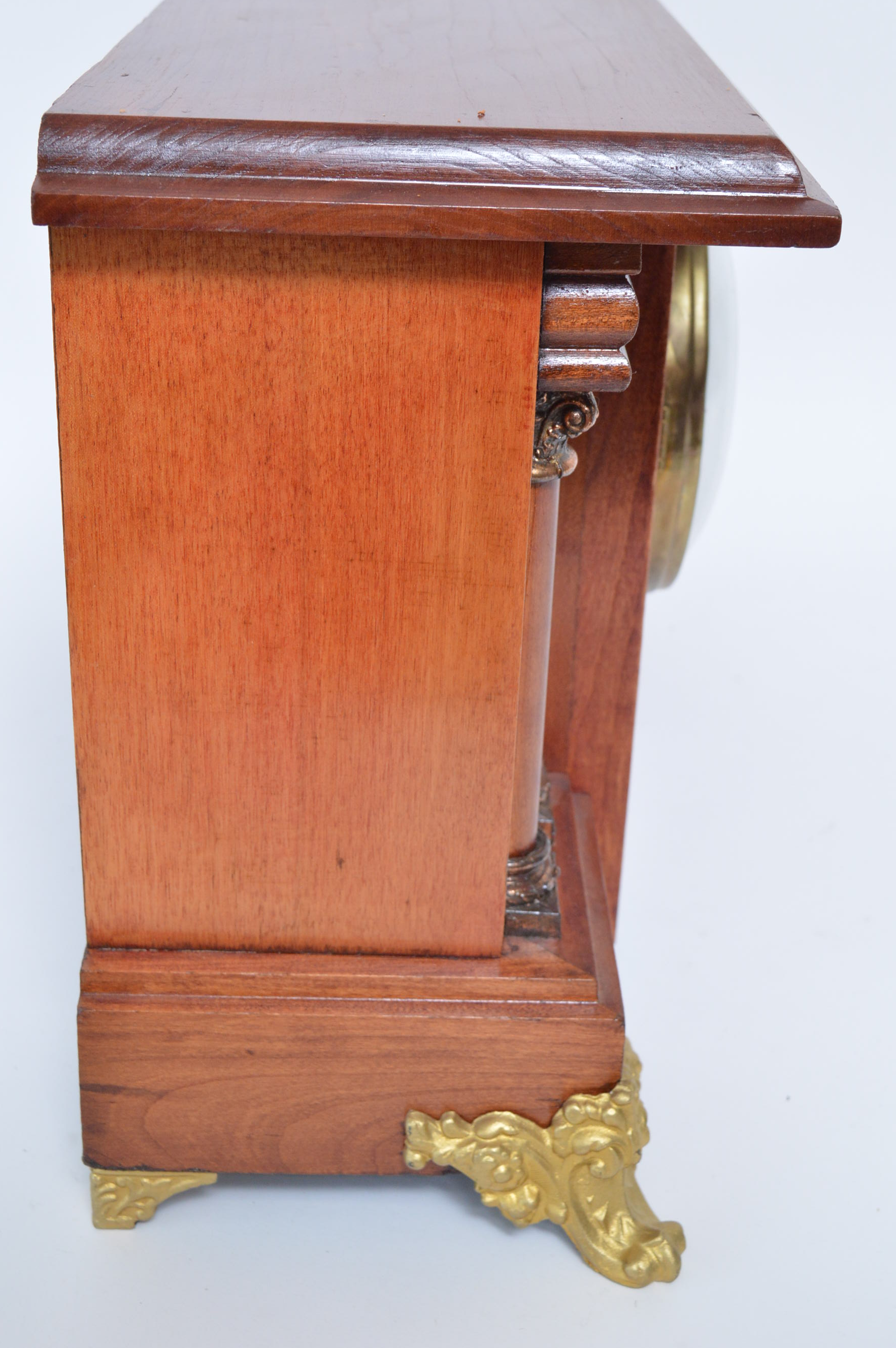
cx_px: 434
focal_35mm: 51
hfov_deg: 26.4
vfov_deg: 38.8
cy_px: 588
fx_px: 1907
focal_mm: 30
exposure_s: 1/80
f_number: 8
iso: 800
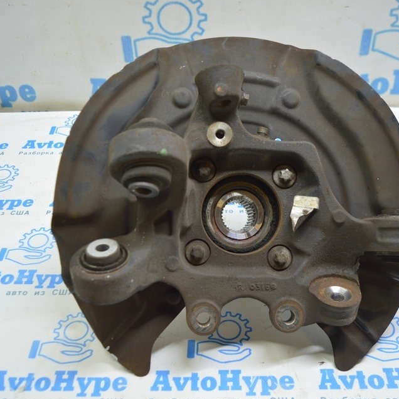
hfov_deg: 40.9
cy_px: 194
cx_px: 206
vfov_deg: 40.9
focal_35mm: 41
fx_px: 535
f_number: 3.8
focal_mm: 20
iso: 400
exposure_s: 1/40
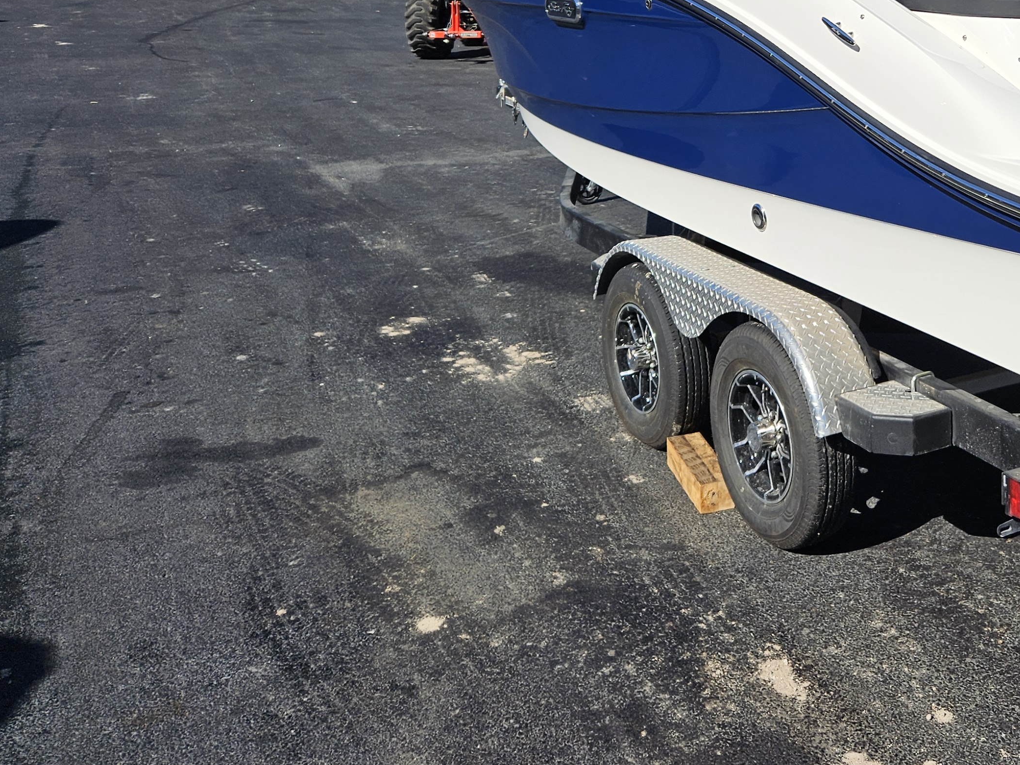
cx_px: 841
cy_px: 49
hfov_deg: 40.8
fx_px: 1296
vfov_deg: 31.1
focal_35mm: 44
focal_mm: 5.4
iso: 25
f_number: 1.8
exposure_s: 1/3336
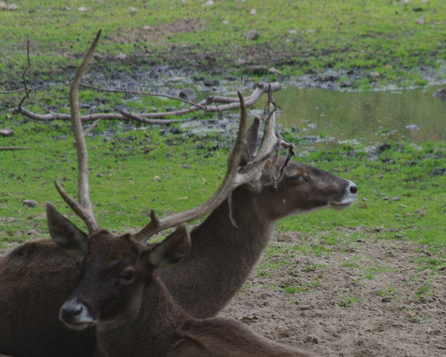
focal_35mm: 591
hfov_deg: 3.3
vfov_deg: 2.6
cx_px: 222
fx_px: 7802
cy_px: 302
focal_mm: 200
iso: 400
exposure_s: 1/250
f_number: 8
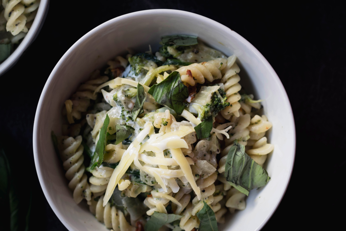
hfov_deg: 27.0
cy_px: 116
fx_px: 721
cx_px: 173
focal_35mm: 75
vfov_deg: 18.2
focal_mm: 50
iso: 400
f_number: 4
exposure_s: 1/125
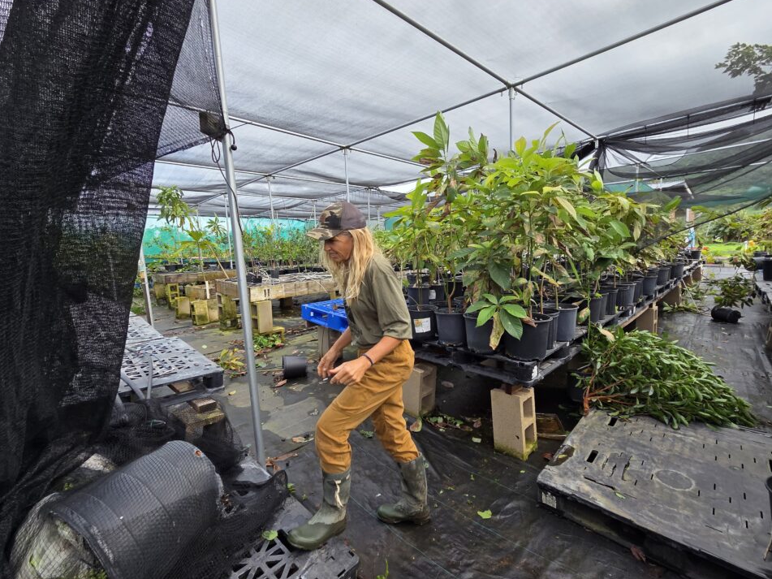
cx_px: 390
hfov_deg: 102.1
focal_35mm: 14
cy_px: 288
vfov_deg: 85.7
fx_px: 312
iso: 50
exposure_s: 1/283
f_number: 2.2
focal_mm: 2.2
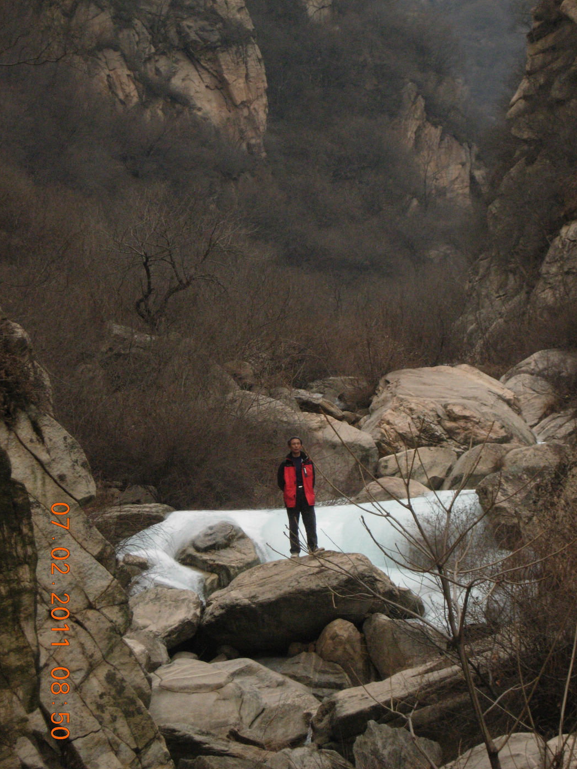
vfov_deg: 15.5
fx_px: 2822
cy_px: 384
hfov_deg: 11.7
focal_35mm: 127
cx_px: 290
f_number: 5.3
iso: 200
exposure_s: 1/256
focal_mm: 26.3
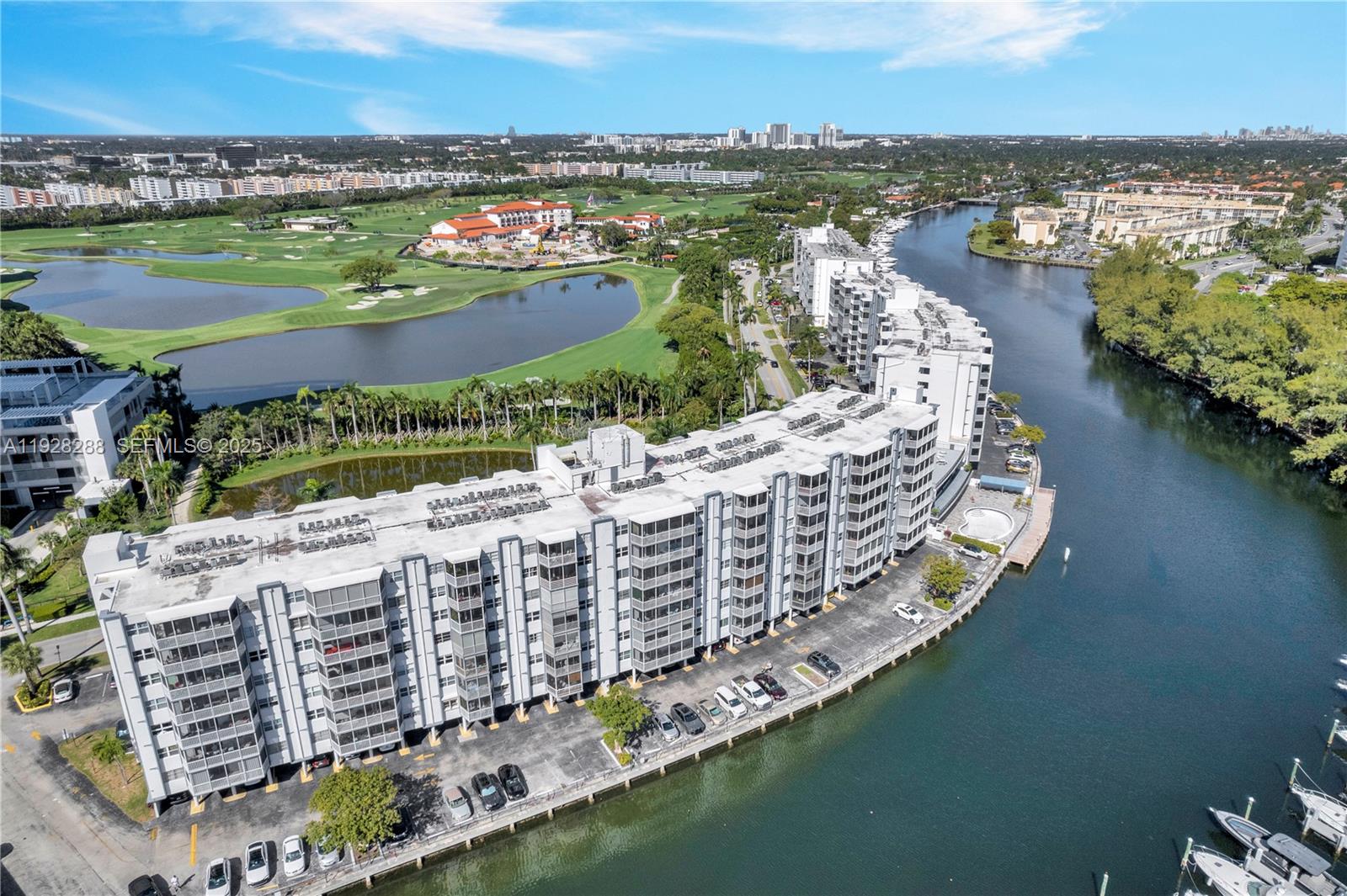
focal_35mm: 22
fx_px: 823
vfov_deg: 57.2
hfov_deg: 78.6
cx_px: 674
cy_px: 448
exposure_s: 1/3000
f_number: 2.8
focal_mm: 8.38
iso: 100
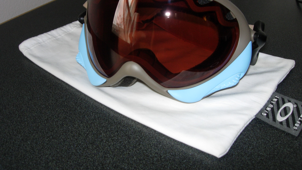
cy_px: 67
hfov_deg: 48.4
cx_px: 149
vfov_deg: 28.3
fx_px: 336
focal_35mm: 42
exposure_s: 1/32
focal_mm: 7.8
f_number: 4.8
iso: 79
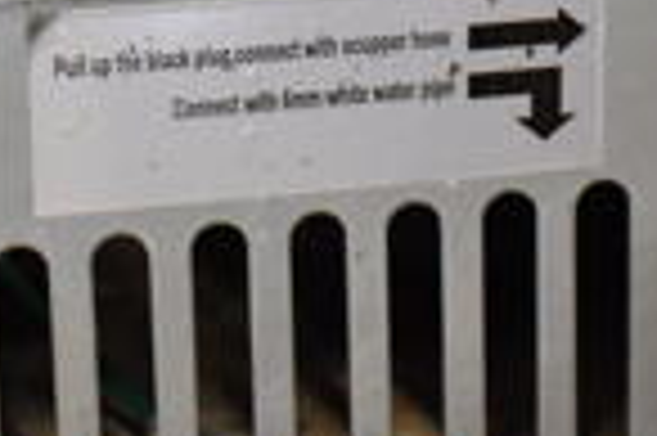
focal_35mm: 138
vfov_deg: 9.5
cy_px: -306
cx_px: 292
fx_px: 2516
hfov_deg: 14.9
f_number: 3.8
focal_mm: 22
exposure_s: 1/30
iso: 800
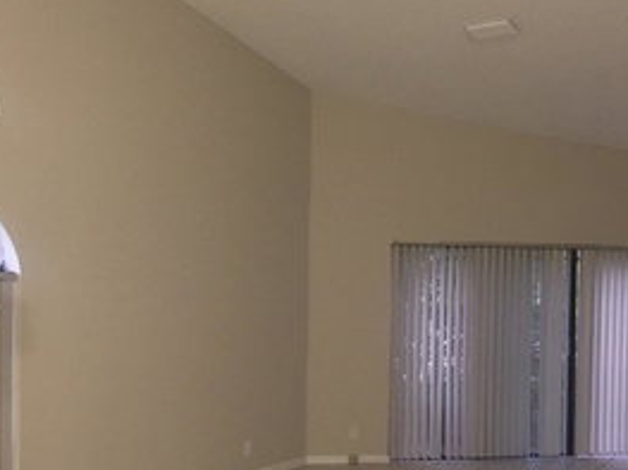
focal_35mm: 47
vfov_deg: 30.6
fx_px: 852
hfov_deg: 40.4
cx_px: 304
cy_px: 317
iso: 200
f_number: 2.2
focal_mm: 4.15
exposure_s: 1/16
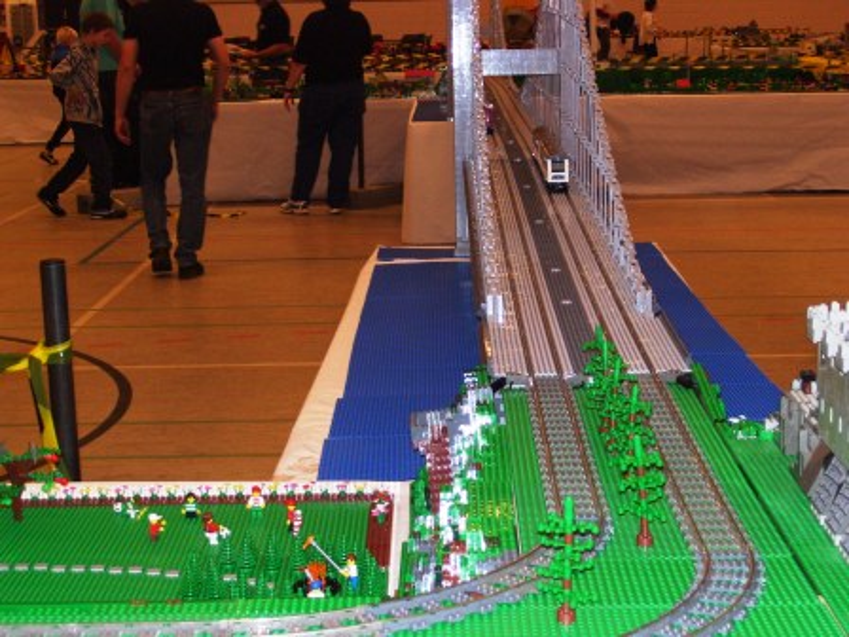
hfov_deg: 27.8
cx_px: 424
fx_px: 1717
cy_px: 318
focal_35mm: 70
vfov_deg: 21.0
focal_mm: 11.6
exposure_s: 1/90
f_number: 4
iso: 125
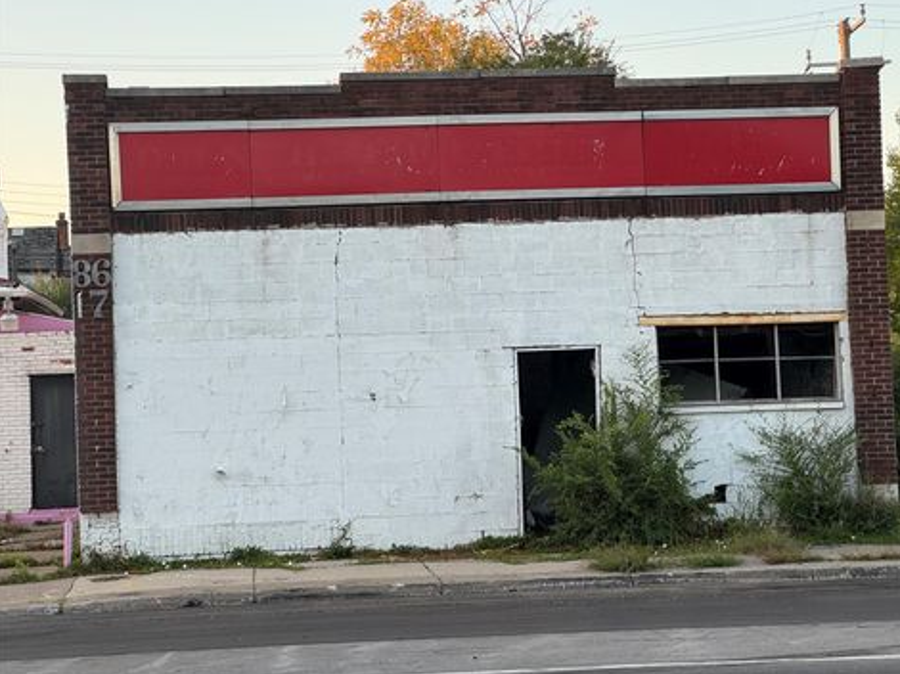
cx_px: 475
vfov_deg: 18.0
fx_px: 2131
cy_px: 344
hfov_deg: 23.8
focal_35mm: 82
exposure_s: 1/99
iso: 40
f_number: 2.8
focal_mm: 9
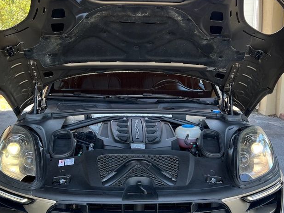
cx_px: 140
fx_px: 353
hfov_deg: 43.9
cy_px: 126
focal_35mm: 43
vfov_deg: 33.5
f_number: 1.5
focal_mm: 5.7
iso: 40
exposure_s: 1/121
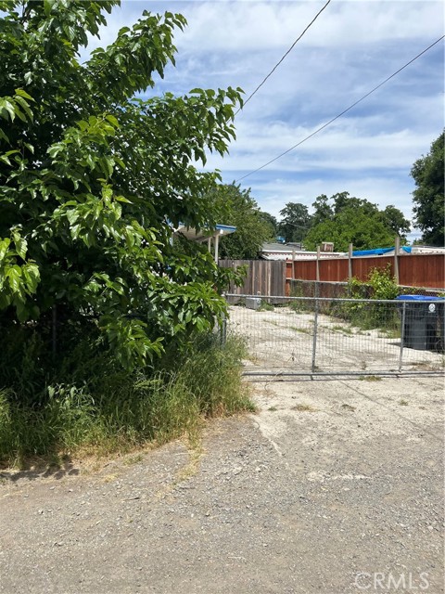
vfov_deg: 67.3
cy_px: 297
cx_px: 222
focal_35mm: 26
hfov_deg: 53.1
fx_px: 446
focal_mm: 5.1
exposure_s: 1/4149
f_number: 1.6
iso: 50
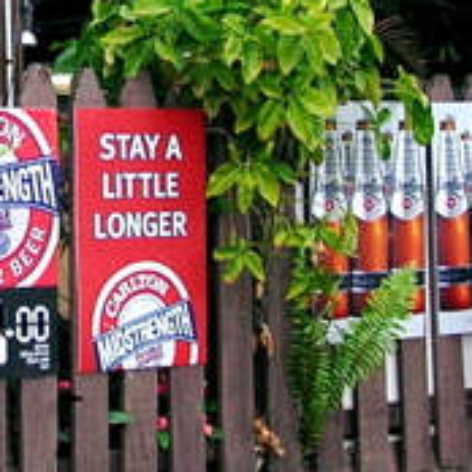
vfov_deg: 14.9
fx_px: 1805
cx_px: 64
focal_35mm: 117
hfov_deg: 14.8
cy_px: 191
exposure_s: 1/30
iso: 50
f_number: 2.7
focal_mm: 6
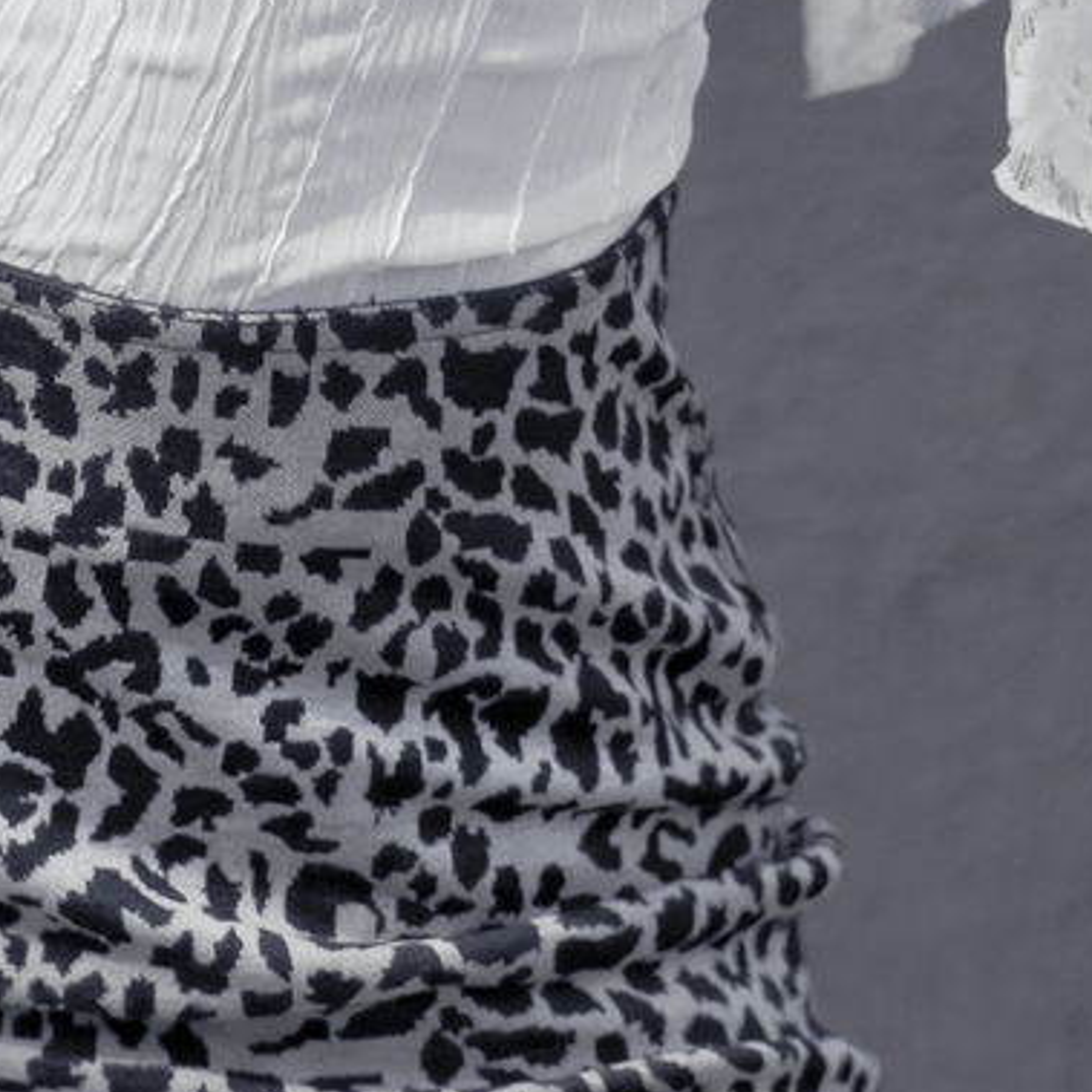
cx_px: -39
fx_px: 22128
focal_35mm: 620
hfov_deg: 2.8
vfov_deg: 2.8
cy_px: -640
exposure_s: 1/350
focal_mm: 135
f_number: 4.5
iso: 320
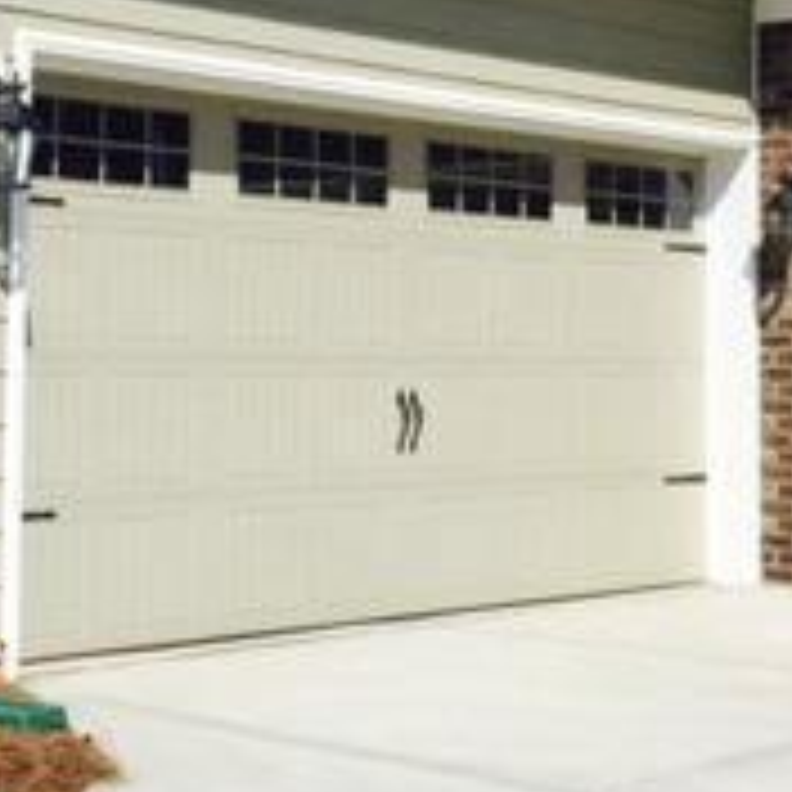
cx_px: 297
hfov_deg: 18.7
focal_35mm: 93
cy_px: 130
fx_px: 2407
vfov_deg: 18.5
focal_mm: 4.15
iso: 32
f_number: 2.2
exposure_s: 1/3300
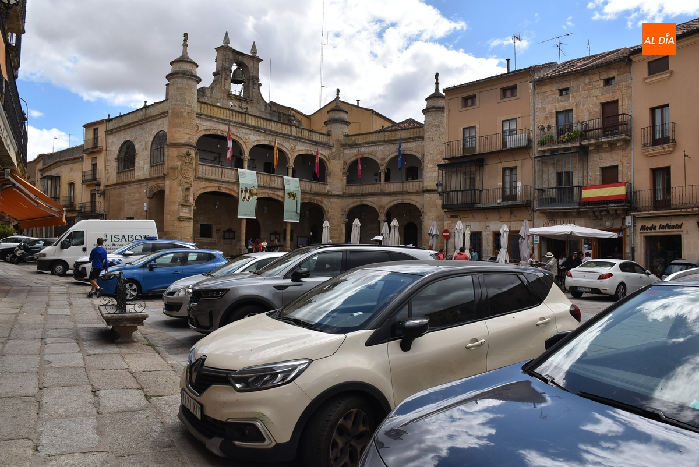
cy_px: 234
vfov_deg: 48.0
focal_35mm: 27
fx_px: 525
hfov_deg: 67.3
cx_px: 350
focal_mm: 18
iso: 200
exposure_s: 1/400
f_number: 10
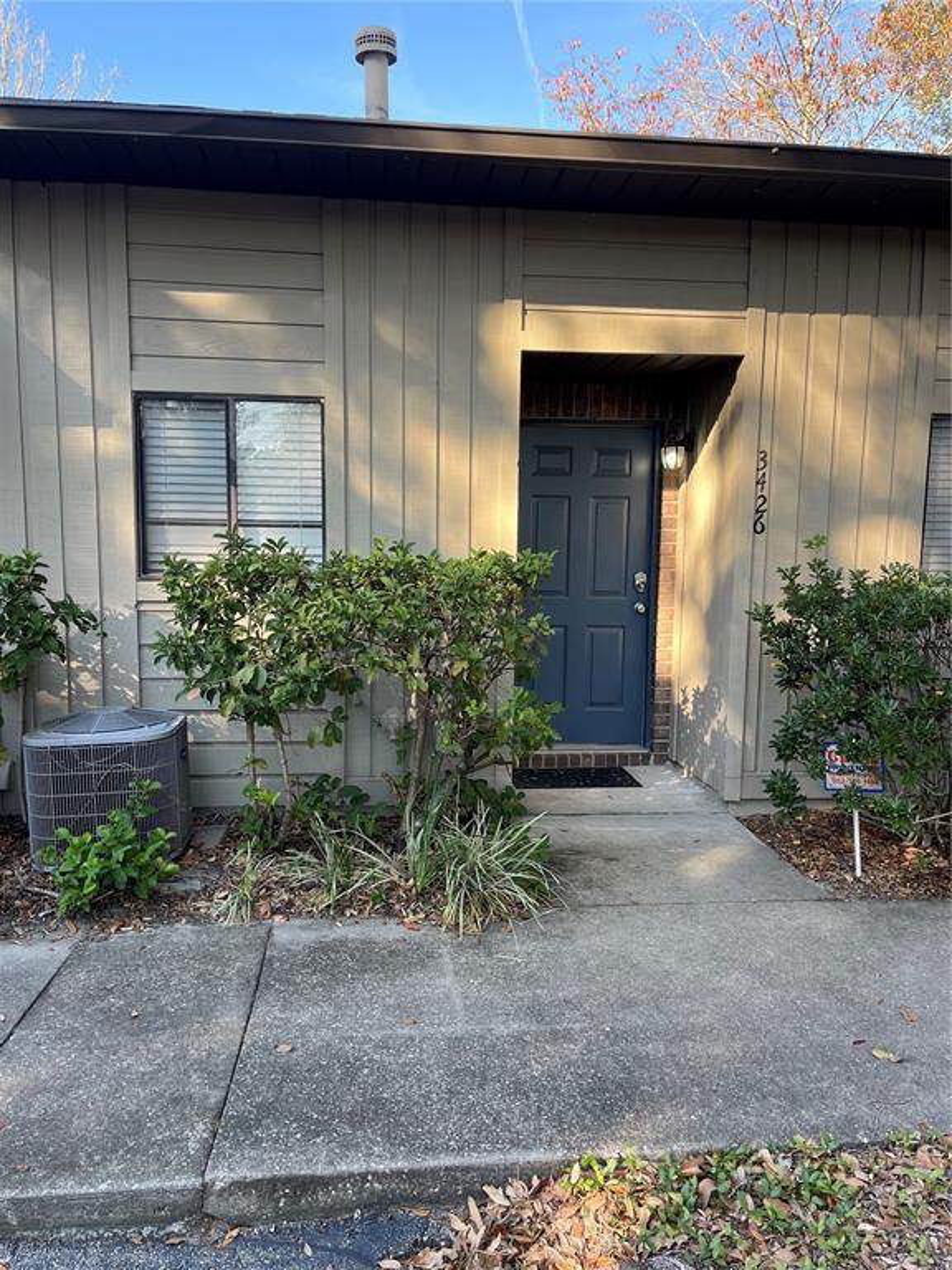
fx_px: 953
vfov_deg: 67.3
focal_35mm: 26
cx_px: 476
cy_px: 635
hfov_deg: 53.1
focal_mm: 5.1
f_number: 1.6
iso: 50
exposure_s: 1/246
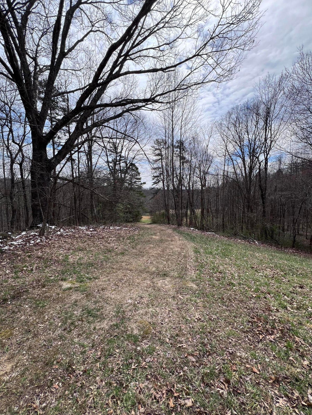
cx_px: 156
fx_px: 156
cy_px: 208
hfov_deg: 89.9
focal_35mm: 13
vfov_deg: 106.2
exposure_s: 1/1908
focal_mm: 1.57
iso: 32
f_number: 1.8
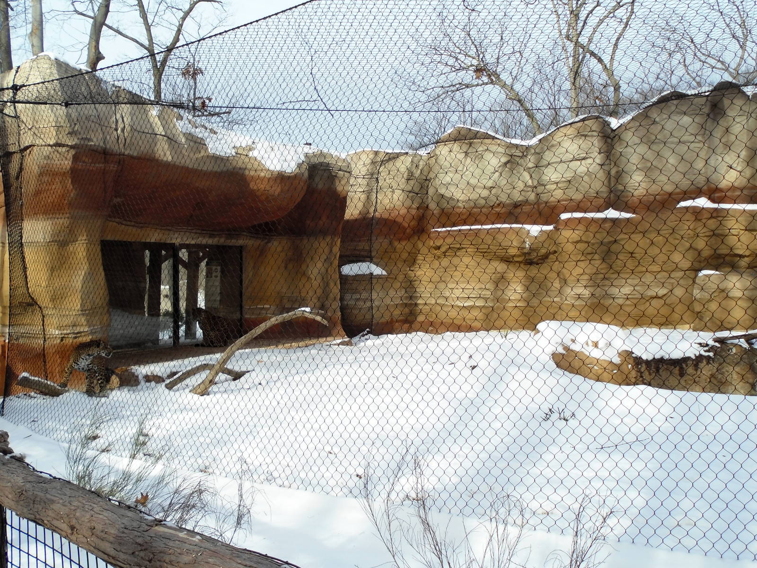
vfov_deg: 41.8
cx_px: 378
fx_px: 744
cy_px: 284
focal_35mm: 34
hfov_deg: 54.0
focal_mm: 6.1
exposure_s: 1/400
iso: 80
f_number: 4
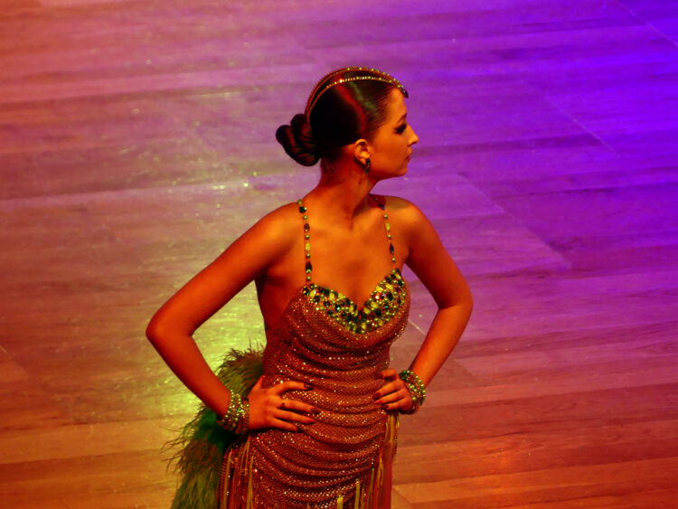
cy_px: 254
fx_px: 6759
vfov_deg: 4.3
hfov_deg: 5.7
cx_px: 339
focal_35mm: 345
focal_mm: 62.1
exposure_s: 1/100
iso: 320
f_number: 2.8
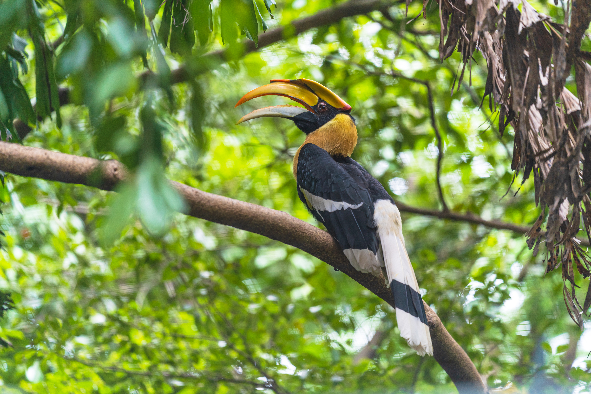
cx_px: 296
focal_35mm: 200
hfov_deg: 10.3
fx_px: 3283
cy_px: 197
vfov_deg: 6.9
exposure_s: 1/200
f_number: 2.8
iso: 160
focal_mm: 200
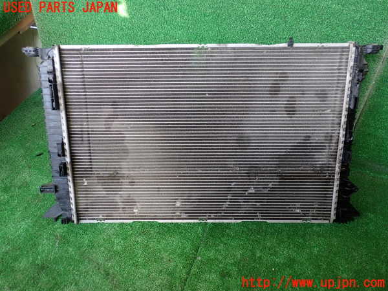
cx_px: 194
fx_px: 336
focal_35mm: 30
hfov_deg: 60.0
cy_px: 146
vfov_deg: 46.8
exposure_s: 1/80
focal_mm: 5.4
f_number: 2.3
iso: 200
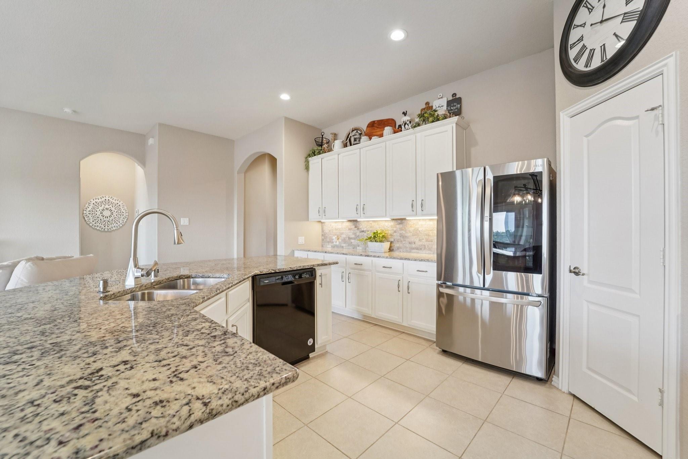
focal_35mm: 14
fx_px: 268
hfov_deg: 104.3
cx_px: 344
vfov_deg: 81.2
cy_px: 230
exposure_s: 1/20
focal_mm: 14
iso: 500
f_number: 8
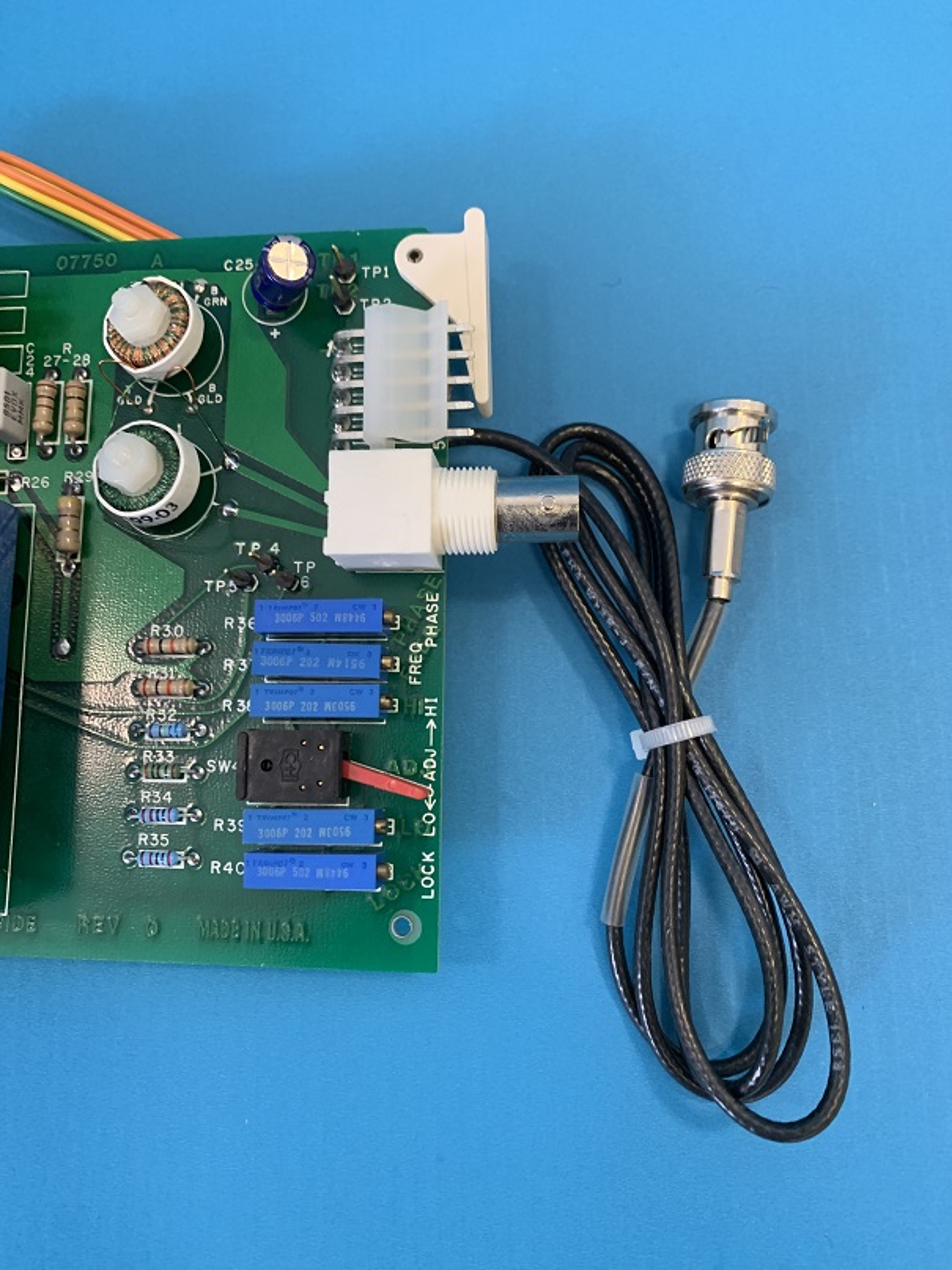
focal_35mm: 26
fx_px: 954
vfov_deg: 67.3
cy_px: 635
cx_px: 476
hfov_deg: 53.1
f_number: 1.8
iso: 250
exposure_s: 1/50
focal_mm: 4.25
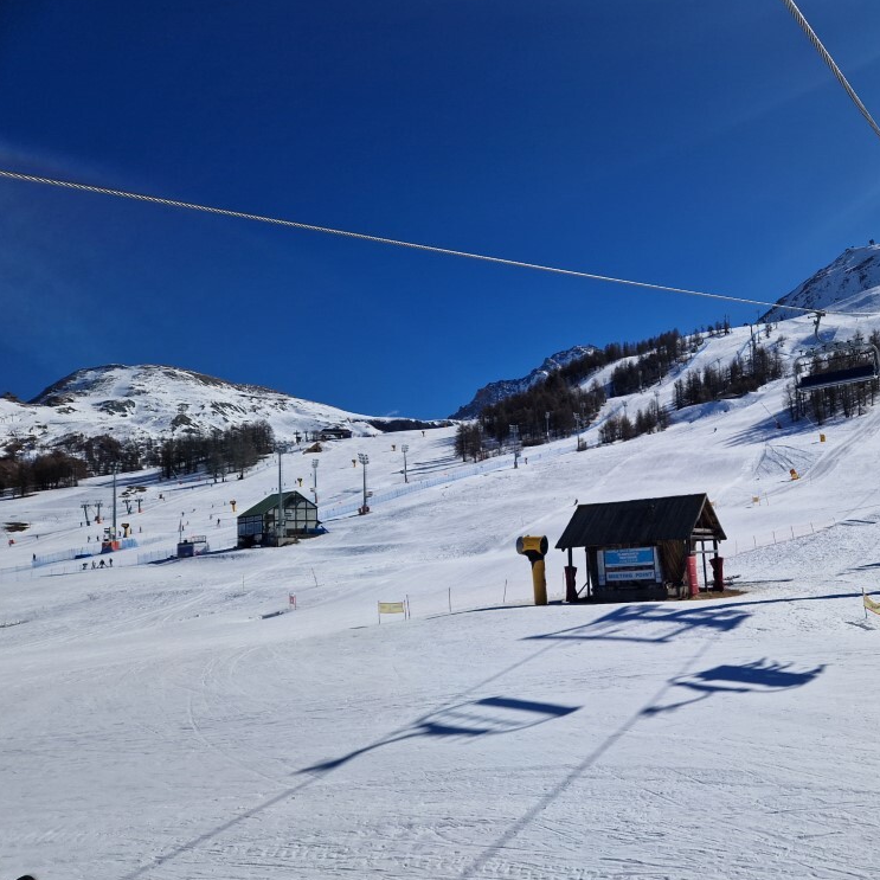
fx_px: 805
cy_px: 449
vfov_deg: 57.3
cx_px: 599
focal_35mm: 28
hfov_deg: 55.9
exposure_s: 1/6864
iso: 50
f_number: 1.8
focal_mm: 5.4
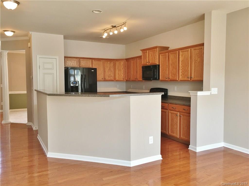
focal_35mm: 29
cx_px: 124
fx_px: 209
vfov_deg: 48.2
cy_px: 93
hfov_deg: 61.7
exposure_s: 1/30
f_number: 2.2
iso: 40
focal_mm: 4.15
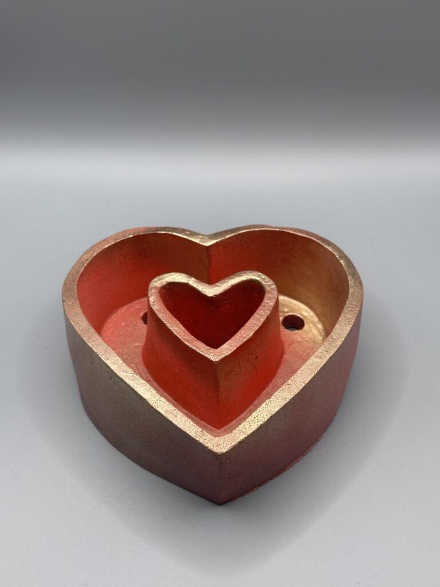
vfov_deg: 39.7
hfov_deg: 30.3
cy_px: 294
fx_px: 813
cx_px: 220
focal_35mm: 48
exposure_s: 1/170
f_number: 1.78
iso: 50
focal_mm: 6.86
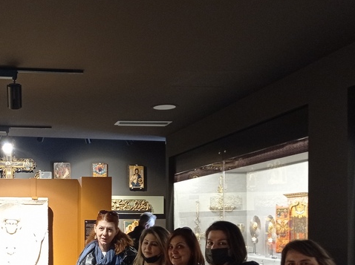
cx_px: 58
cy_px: 228
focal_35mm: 60
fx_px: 614
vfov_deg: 23.8
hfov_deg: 31.2
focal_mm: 4.74
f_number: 1.79
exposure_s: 1/33.3
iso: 279
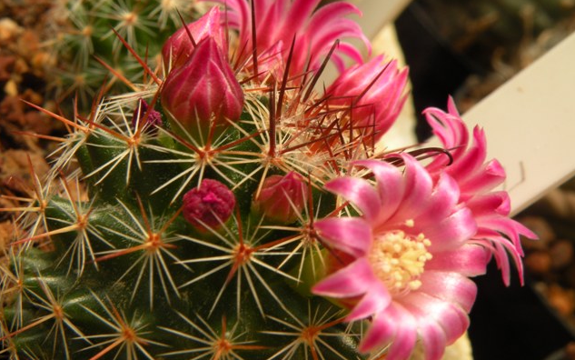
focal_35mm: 60
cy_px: 156
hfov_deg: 34.0
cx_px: 286
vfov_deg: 21.6
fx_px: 940
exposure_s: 1/198
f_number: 6.3
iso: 64
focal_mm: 9.8
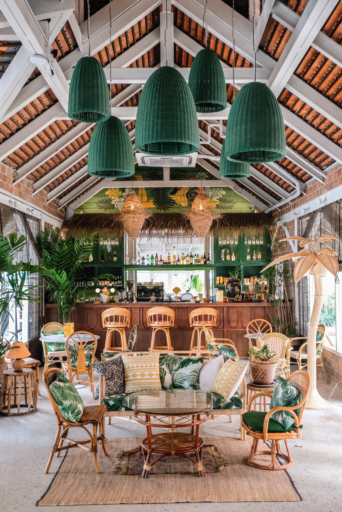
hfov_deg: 36.9
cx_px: 171
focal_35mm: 36
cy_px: 256
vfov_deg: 53.1
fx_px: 513
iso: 2000
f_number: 4
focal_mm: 24
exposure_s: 1/40
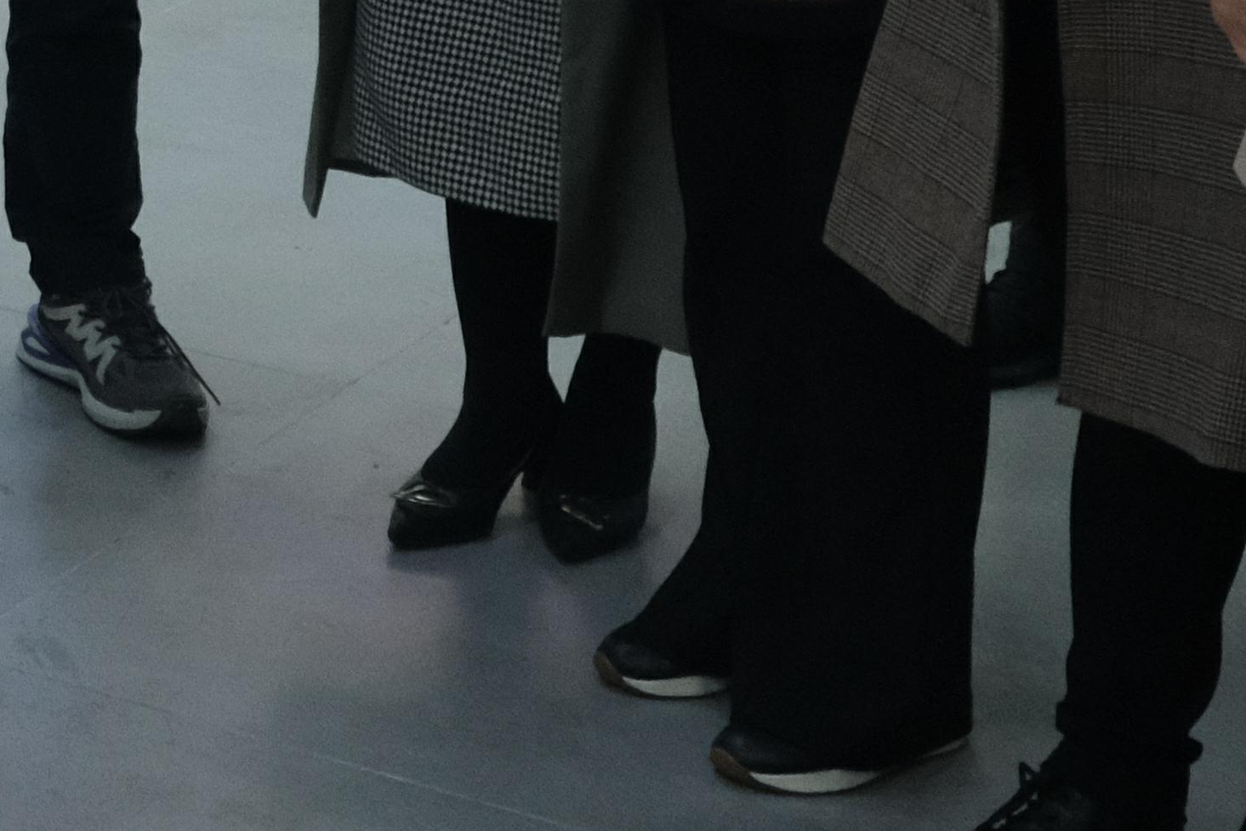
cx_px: -660
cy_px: -589
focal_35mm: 115
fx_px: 3980
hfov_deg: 16.2
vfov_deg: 11.2
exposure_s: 1/125
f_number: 5
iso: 3200
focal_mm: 18
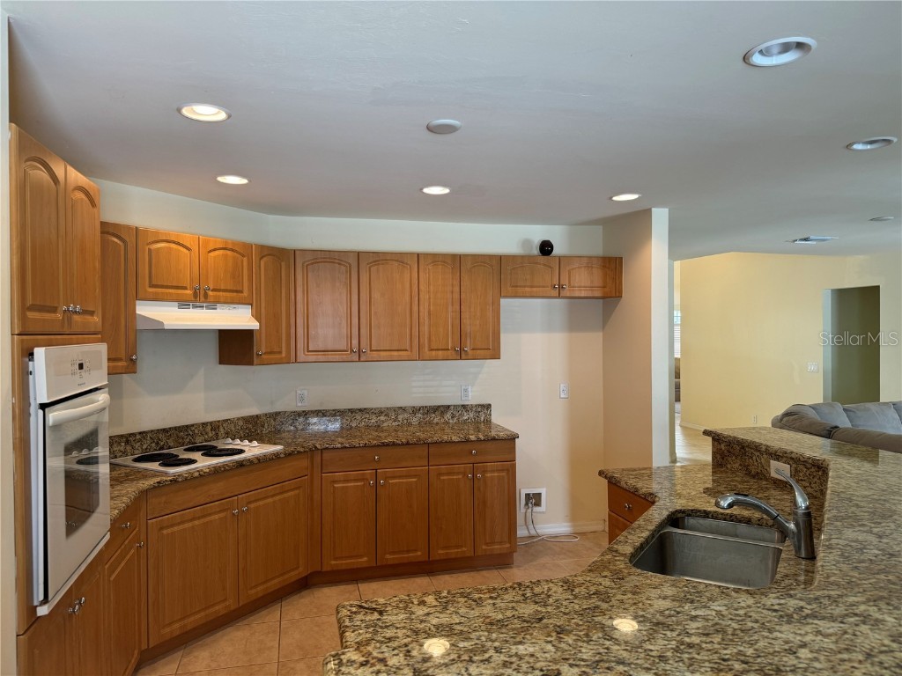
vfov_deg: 56.8
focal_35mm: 24
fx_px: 625
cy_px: 338
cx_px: 451
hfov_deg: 71.6
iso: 125
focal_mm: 6.76
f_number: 1.78
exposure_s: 1/60
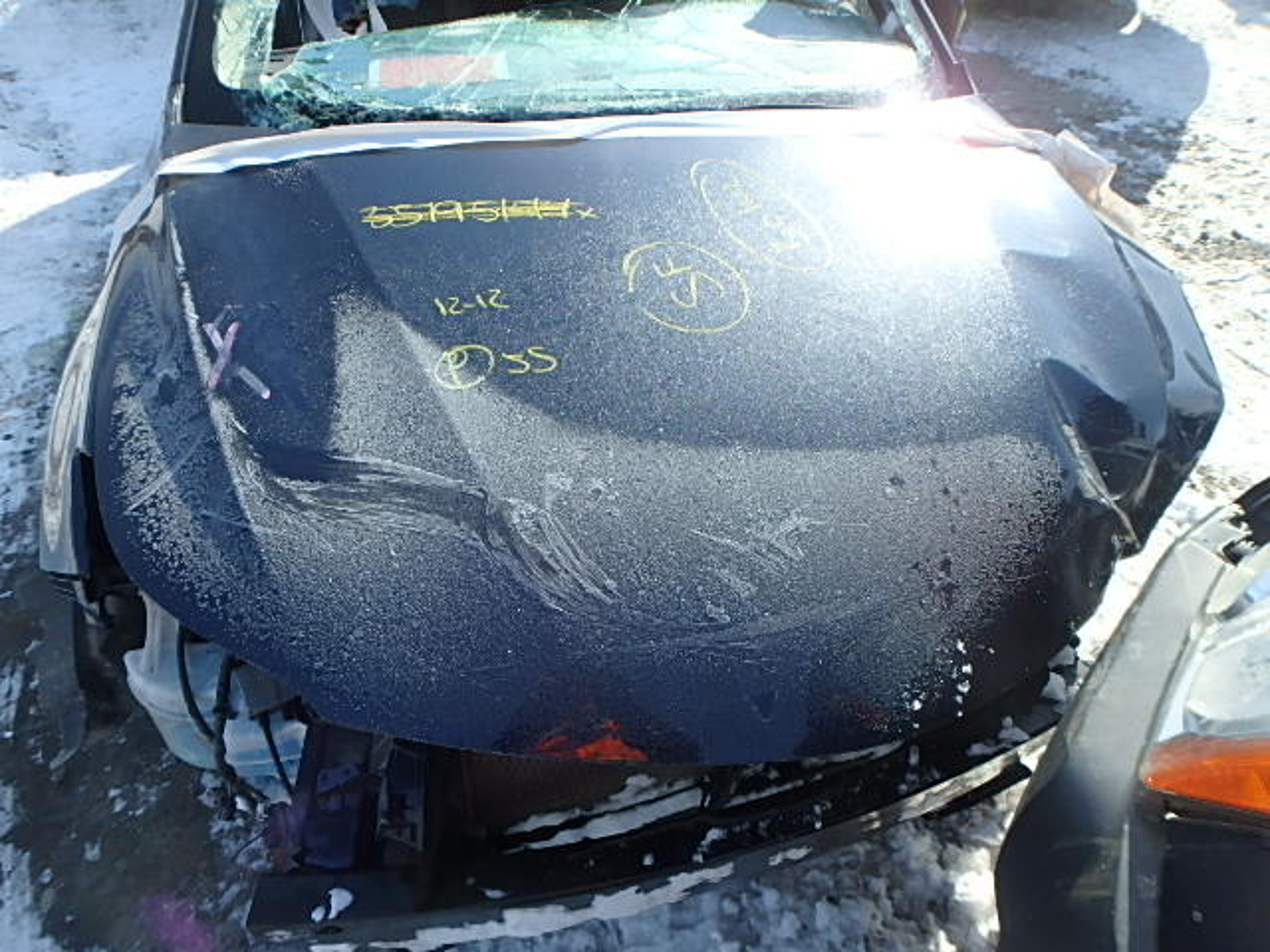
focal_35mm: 21
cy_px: 476
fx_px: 770
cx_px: 635
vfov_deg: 63.4
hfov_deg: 79.0
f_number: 3.5
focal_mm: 3.7
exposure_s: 1/500
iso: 125
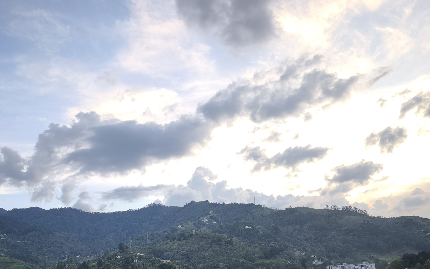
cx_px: 176
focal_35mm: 40
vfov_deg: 30.5
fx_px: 469
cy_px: 244
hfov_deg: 49.0
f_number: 1.6
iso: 80
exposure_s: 1/196
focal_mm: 6.57
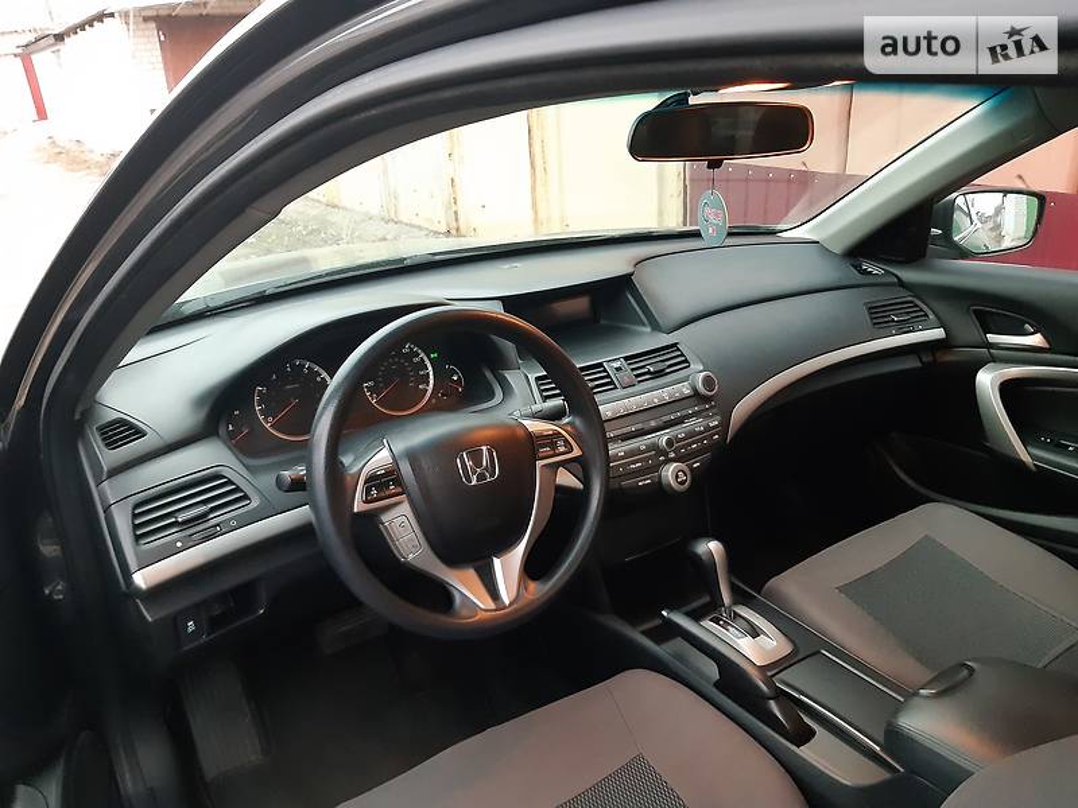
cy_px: 404
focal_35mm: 26
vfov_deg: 53.1
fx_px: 810
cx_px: 539
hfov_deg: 67.3
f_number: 1.7
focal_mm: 3.9
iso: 500
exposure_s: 1/25
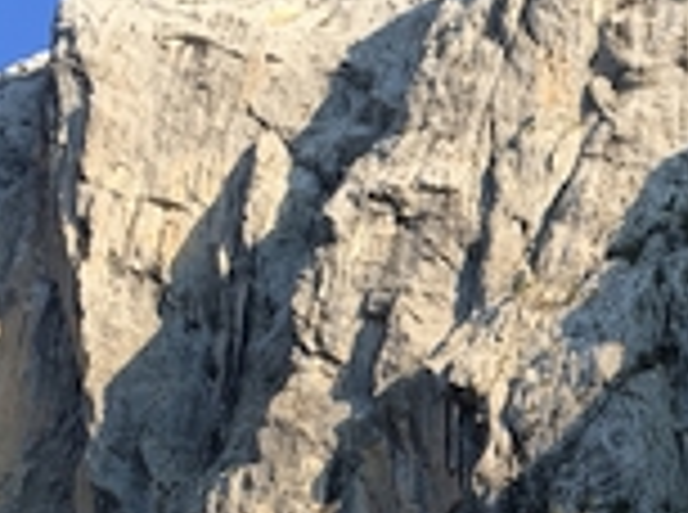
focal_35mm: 95
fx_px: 1884
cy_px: 484
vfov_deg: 15.3
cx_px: 742
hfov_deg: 19.9
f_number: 2.2
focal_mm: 4.15
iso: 25
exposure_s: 1/478
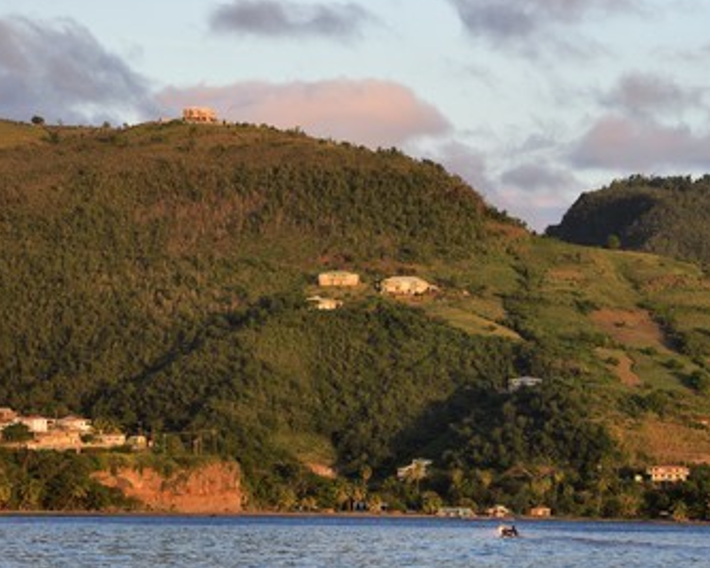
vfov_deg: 8.2
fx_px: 3970
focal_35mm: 189
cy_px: 283
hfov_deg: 10.2
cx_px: 440
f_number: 5.6
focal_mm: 160
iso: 800
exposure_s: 1/800
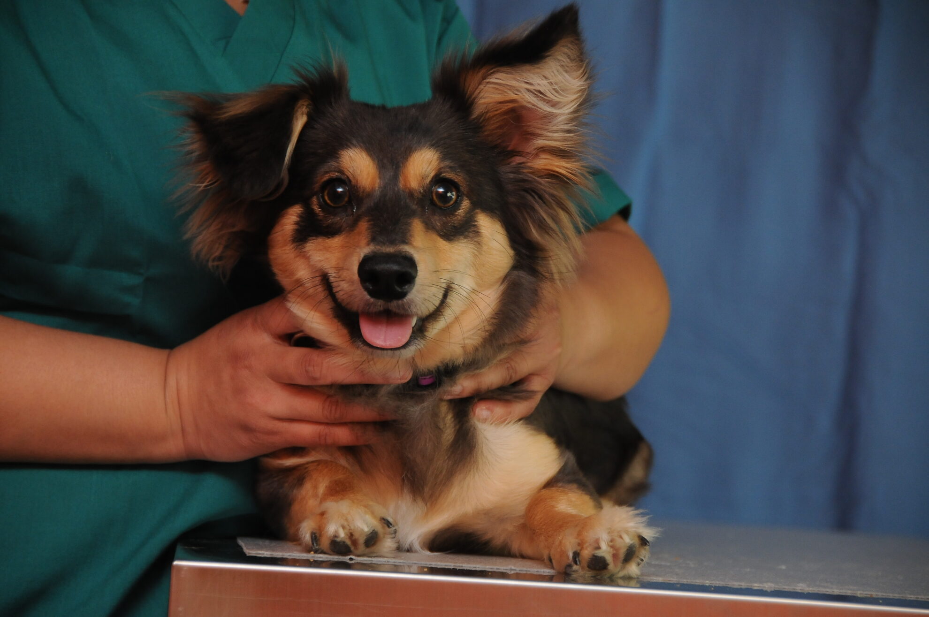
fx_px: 4330
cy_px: 308
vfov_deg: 8.2
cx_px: 464
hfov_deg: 12.2
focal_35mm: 168
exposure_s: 1/100
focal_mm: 112
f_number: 5.3
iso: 800
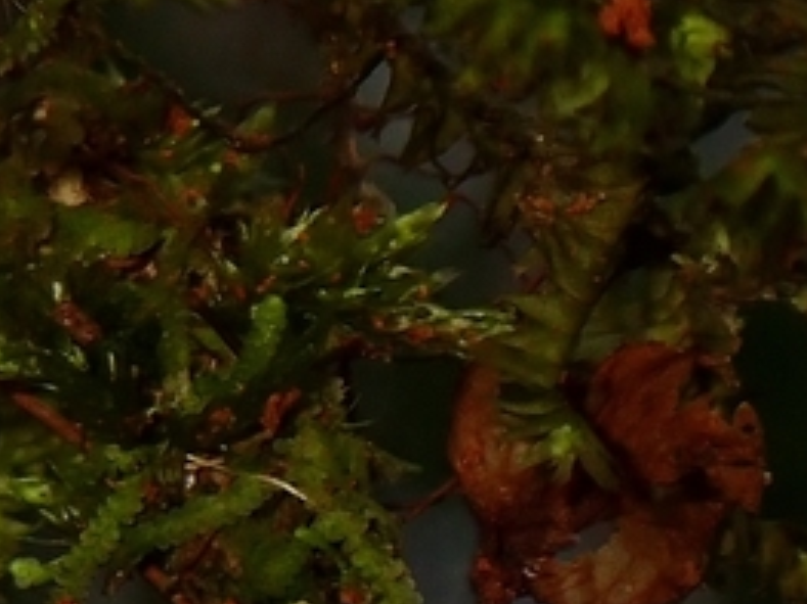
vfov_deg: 3.4
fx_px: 10090
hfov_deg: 4.5
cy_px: 477
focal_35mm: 433
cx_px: -534
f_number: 6.3
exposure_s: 1/200
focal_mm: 18
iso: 200
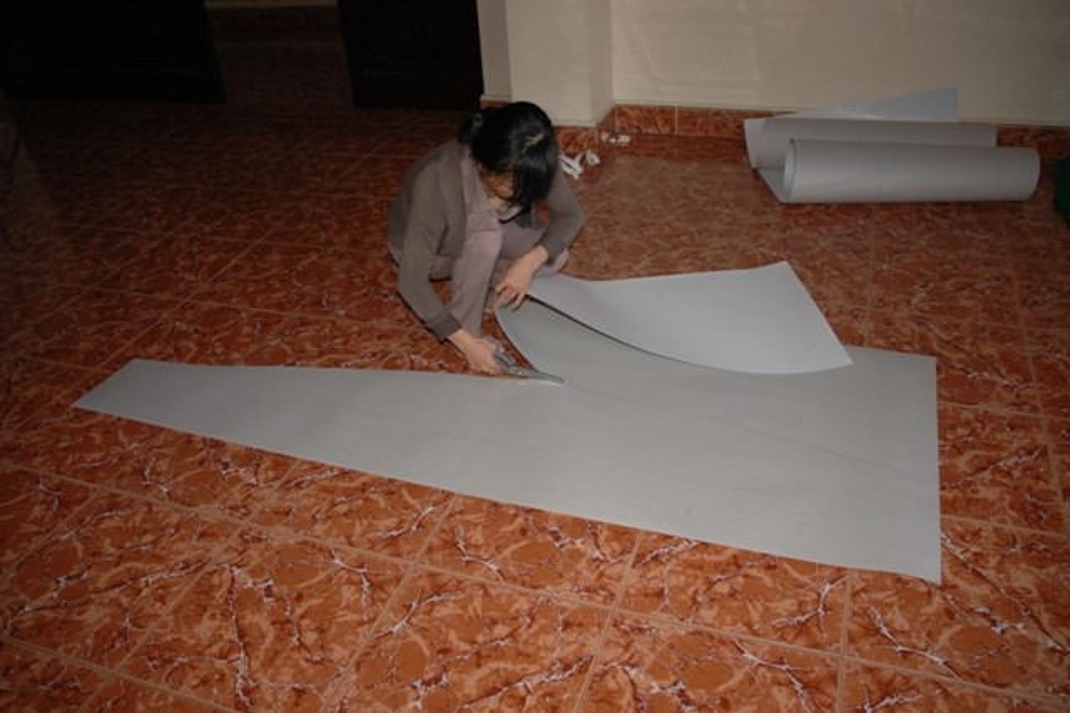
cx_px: 535
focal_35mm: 27
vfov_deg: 47.9
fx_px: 802
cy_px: 356
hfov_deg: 67.4
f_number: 3.5
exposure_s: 1/60
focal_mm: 18
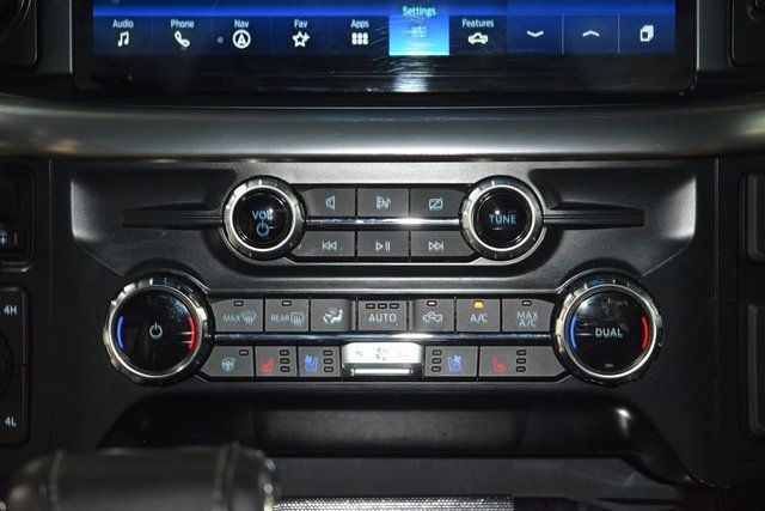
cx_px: 382
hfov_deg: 19.5
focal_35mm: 105
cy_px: 256
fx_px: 2232
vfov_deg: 13.0
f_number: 4.5
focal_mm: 70
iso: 1400
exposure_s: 1/25
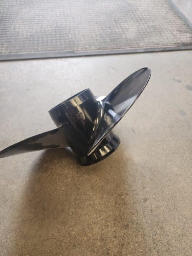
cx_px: 96
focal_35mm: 23
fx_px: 170
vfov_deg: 73.9
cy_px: 128
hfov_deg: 58.9
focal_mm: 6.4
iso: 250
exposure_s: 1/120
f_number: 1.8
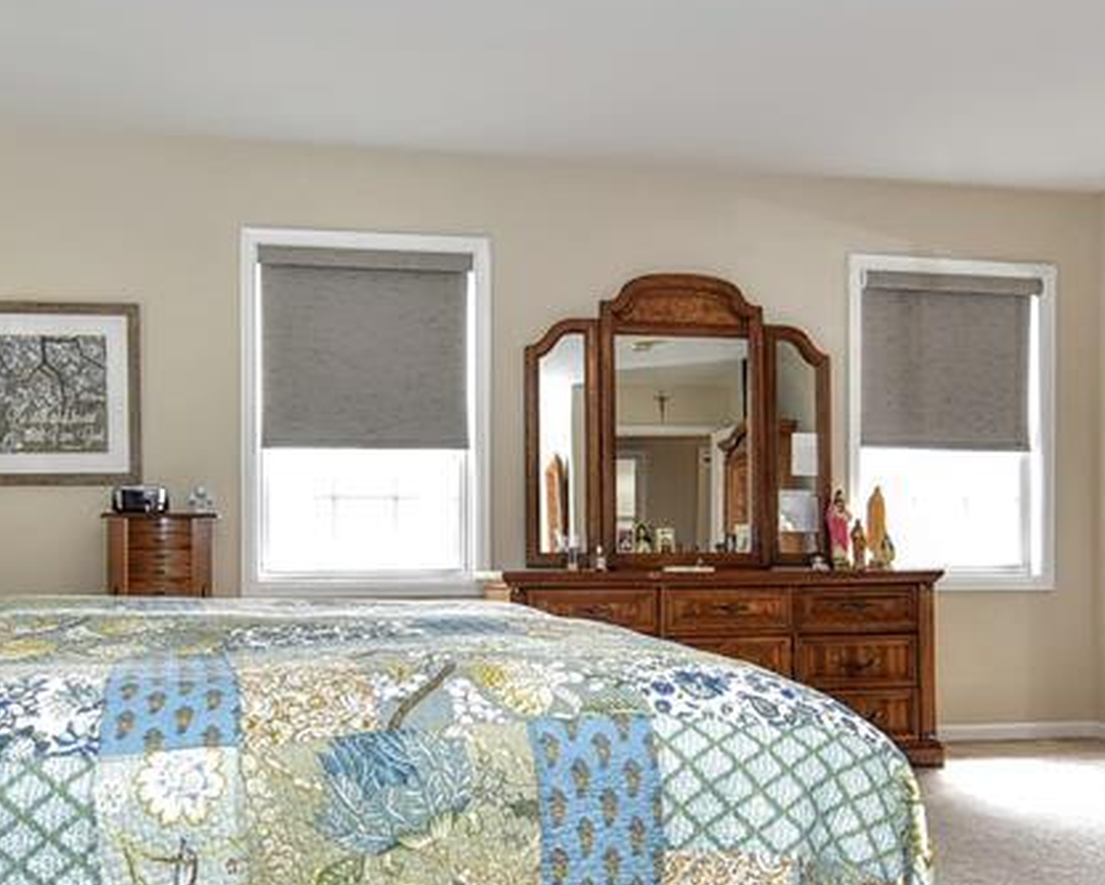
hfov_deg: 48.8
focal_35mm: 37
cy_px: 533
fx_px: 1210
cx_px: 441
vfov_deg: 40.0
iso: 400
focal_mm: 16
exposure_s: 1/50
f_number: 4.5
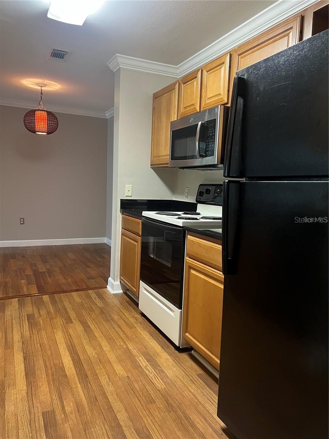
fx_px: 329
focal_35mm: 26
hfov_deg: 53.1
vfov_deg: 67.3
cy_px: 220
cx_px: 164
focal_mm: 5.7
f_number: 1.5
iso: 400
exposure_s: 1/60
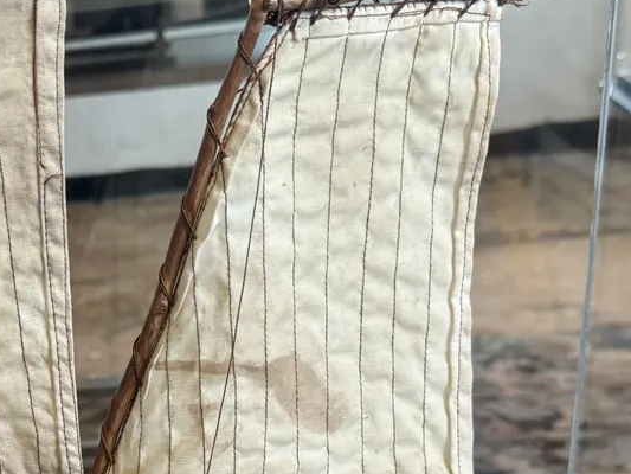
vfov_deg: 19.7
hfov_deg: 25.9
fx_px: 1313
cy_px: 494
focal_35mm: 72
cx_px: 26
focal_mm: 6.76
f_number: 1.78
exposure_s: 1/120
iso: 125
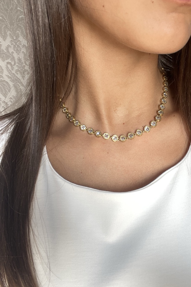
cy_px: 145
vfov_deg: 58.7
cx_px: 107
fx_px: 255
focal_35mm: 32
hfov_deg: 41.0
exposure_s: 1/121
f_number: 2.2
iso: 40
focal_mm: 2.71
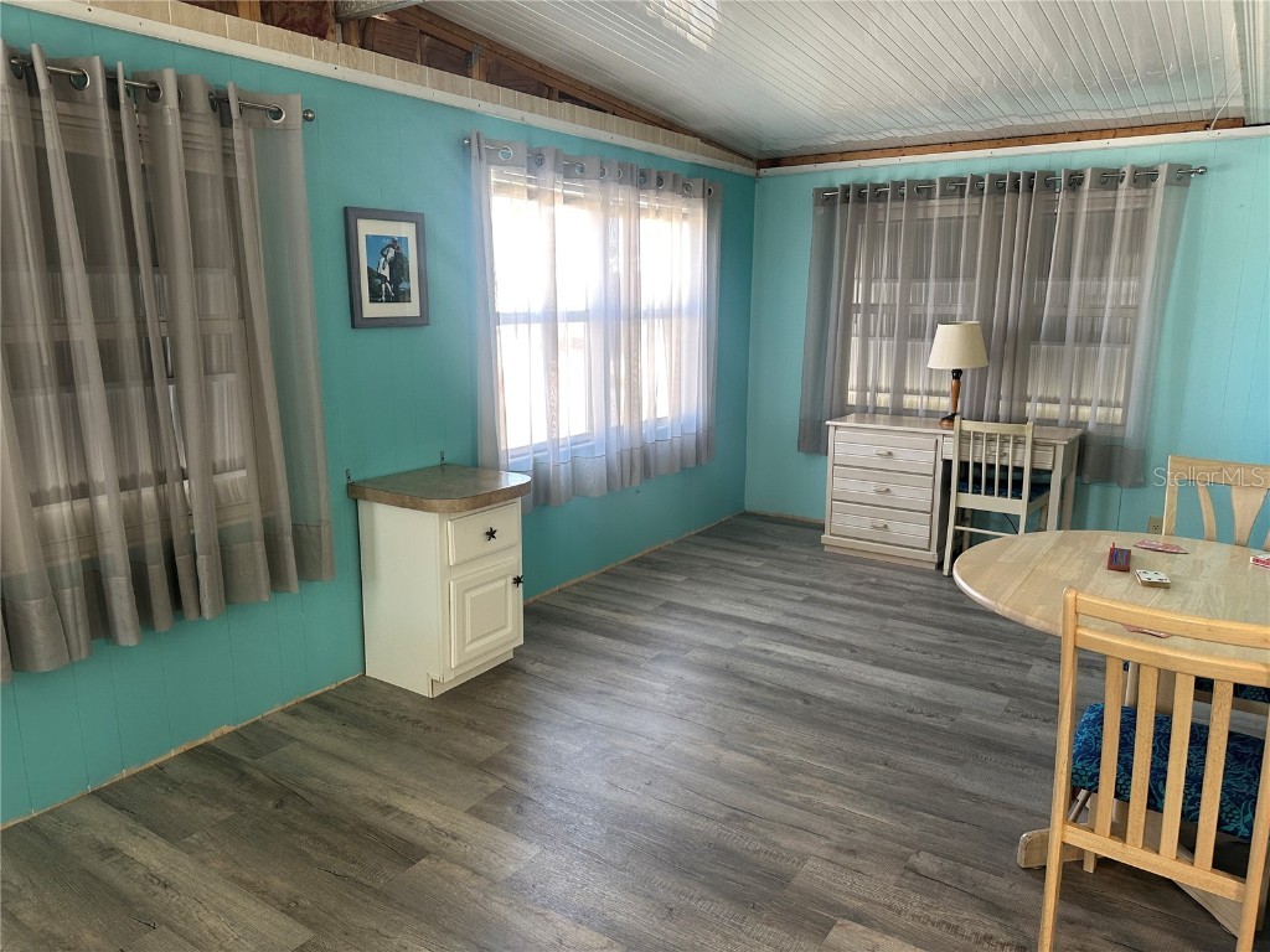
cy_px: 476
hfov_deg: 71.6
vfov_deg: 56.8
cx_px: 635
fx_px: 881
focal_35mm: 24
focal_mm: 6.86
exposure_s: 1/60
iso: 160
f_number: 1.78
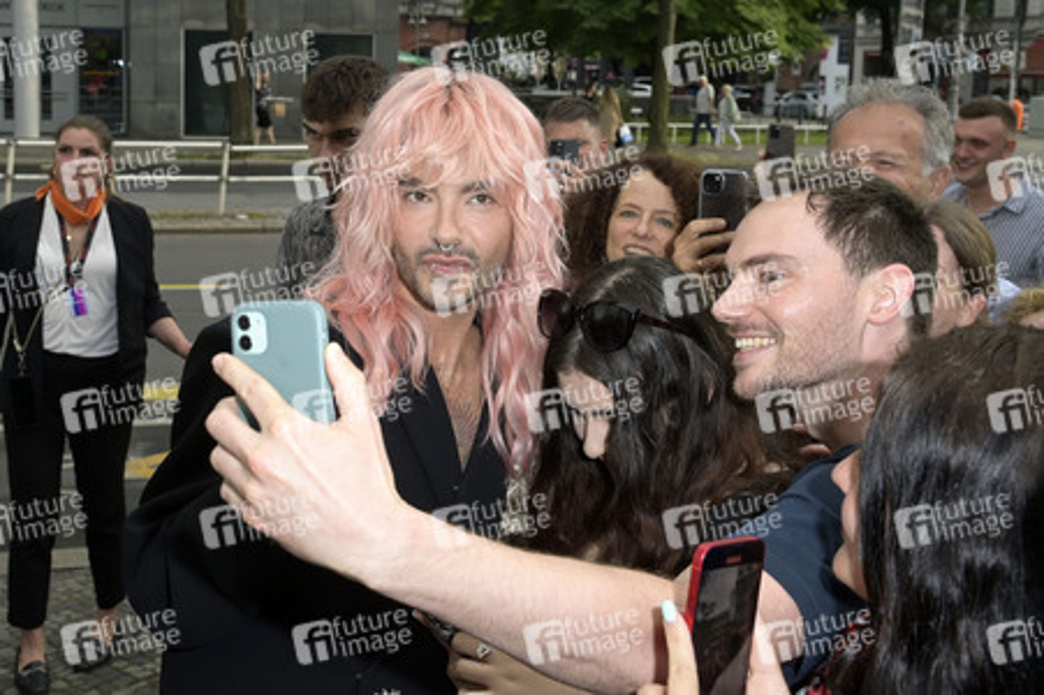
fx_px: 1014
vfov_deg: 37.8
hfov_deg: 54.5
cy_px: 348
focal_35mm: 35
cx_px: 522
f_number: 7.1
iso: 640
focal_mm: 35
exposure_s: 1/250
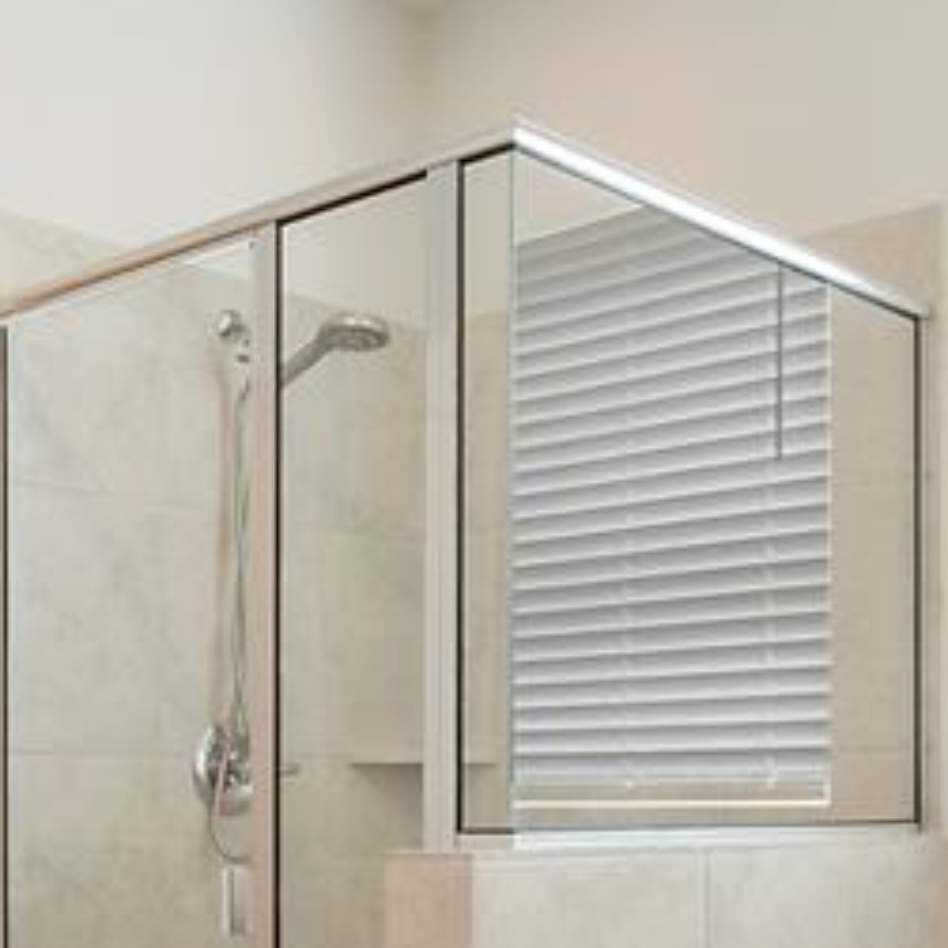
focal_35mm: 52
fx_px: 1611
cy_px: 782
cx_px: 506
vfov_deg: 31.8
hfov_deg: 32.8
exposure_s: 1/25
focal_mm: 10
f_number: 11
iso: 100
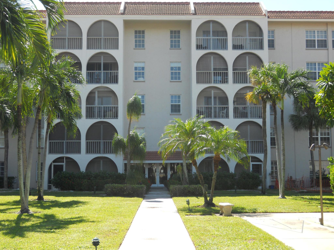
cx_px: 167
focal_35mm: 46
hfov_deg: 41.2
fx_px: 444
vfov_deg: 31.5
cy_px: 125
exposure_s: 1/400
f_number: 3.4
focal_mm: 8.3
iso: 80
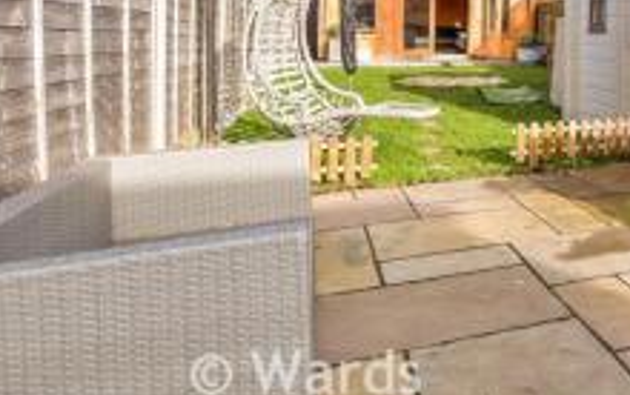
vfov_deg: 36.7
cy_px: 62
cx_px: 633
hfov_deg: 47.8
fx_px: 567
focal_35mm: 33
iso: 160
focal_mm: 10
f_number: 6.3
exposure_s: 1/160
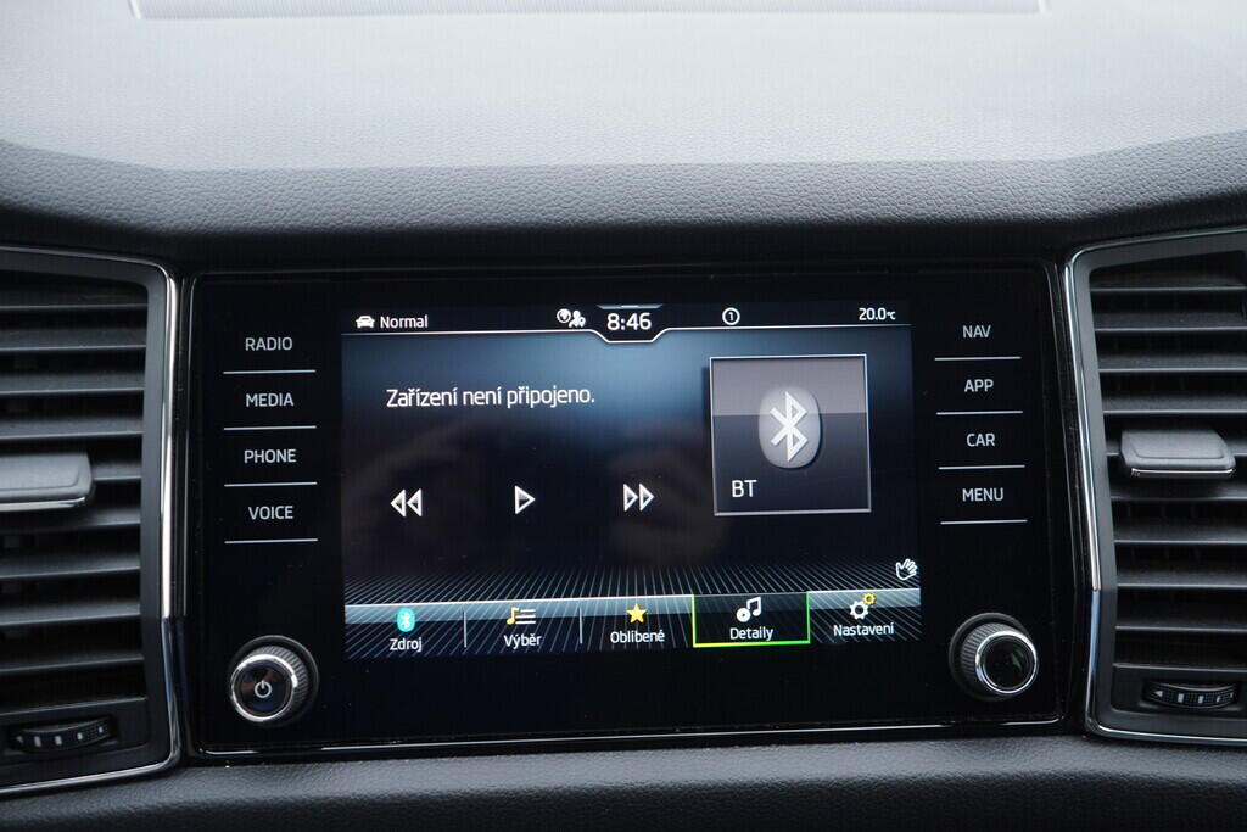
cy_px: 416
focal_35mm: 36
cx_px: 624
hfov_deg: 53.1
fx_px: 1247
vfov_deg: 36.9
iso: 200
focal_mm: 24
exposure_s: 1/40
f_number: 2.8
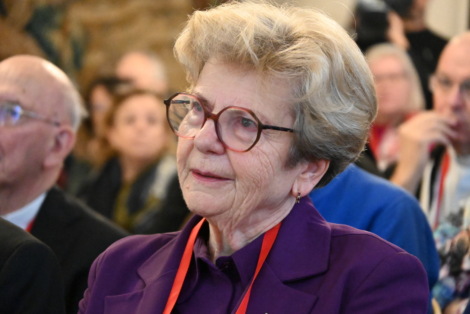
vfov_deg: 6.5
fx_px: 2742
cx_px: 235
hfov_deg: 9.8
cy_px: 157
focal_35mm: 210
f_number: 6.3
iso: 12800
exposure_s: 1/125
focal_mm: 140
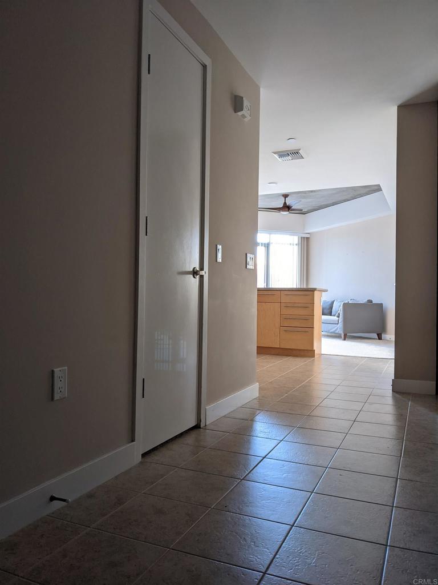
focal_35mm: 27
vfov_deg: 65.3
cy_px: 292
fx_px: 456
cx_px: 219
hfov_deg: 51.4
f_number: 1.73
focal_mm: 4.38
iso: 95
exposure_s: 1/24
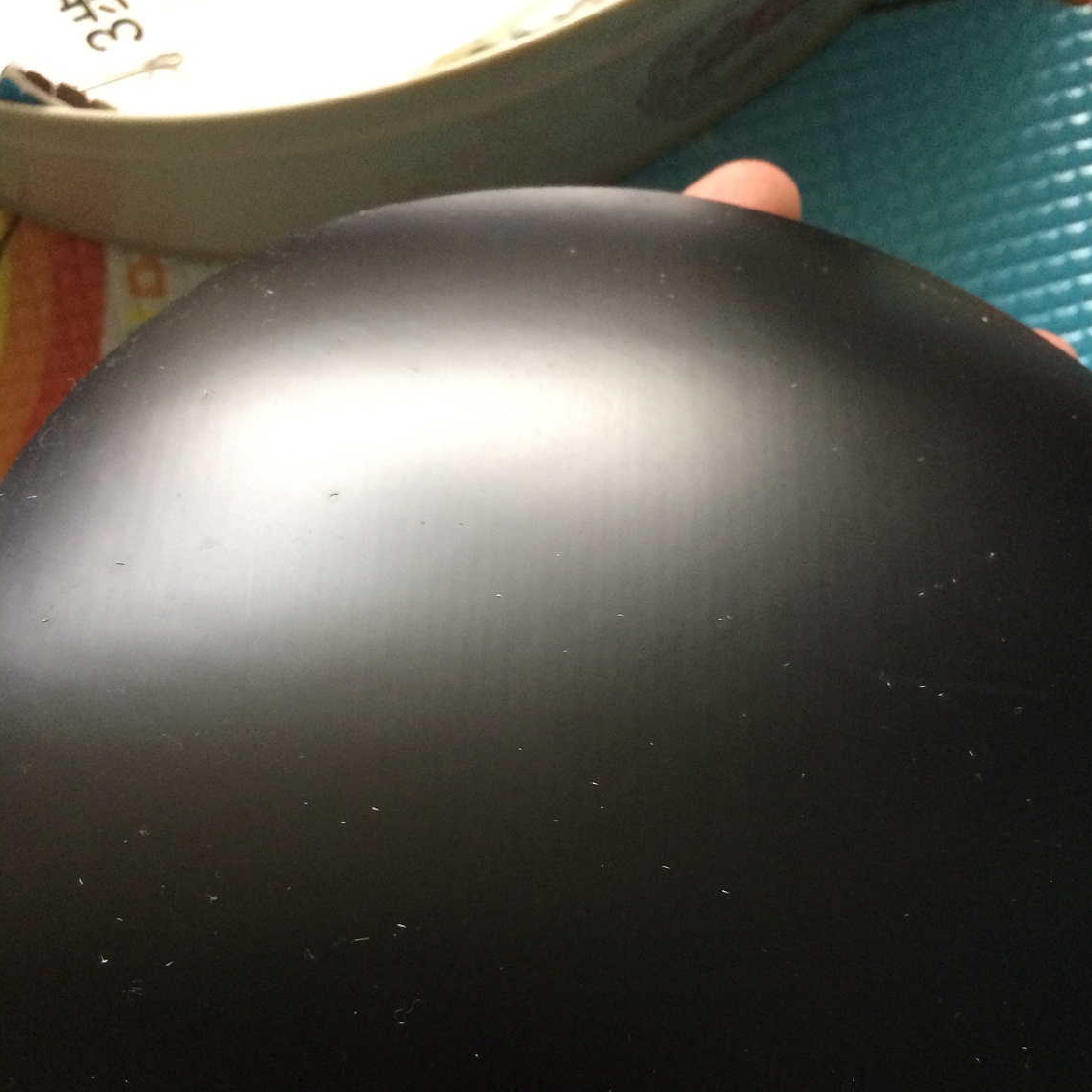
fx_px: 1321
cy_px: 737
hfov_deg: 44.9
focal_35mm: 37
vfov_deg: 44.2
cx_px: 581
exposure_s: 1/24
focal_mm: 4.15
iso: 320
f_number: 2.2
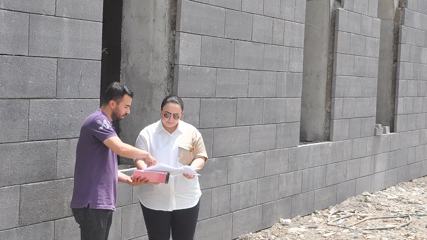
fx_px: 793
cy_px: 104
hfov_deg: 30.1
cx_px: 197
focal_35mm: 70
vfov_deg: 17.2
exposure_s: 1/500
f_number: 11
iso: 640
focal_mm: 30
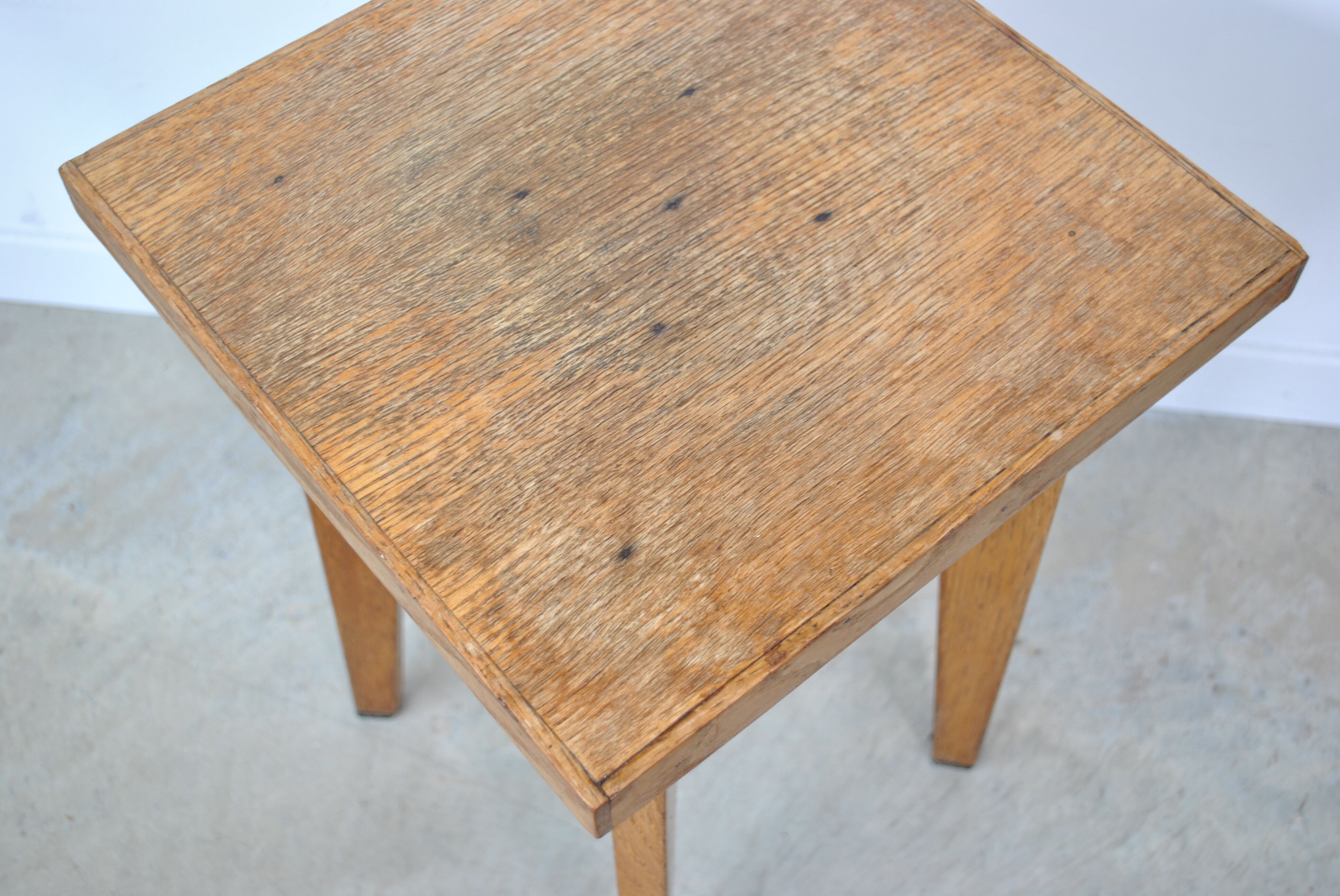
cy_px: 448
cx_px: 670
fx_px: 1621
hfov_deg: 44.9
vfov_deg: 30.9
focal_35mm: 44
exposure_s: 1/30
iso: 200
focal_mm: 29
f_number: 4.5
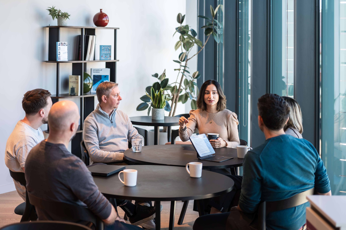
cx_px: 173
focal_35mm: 70
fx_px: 673
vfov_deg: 19.5
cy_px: 115
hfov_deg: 28.8
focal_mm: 70
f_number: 2.8
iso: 400
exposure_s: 1/160
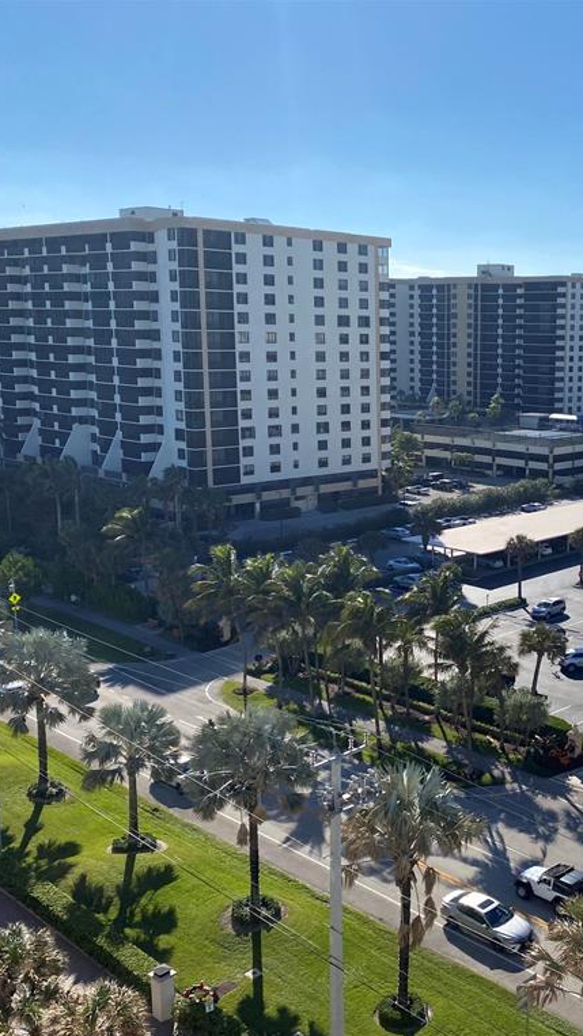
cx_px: 527
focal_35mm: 38
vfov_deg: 52.8
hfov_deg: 29.8
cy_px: 520
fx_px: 1045
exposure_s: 1/4608
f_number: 1.8
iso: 32
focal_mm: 4.25
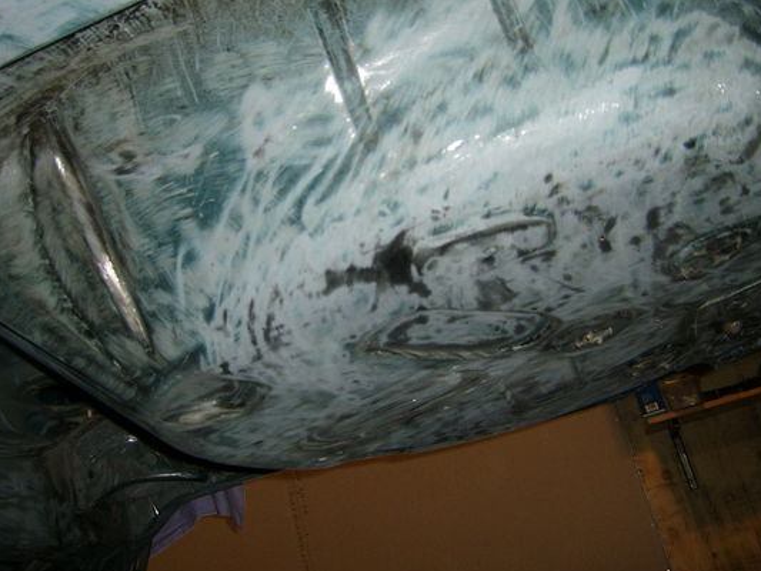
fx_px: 924
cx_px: 331
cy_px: 273
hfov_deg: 44.7
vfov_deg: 34.4
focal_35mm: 42
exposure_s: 1/30
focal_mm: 5.95
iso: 100
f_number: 2.8
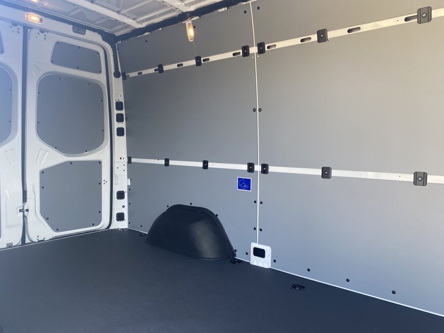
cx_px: 222
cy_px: 166
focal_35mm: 26
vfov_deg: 53.1
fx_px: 333
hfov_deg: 67.3
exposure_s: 1/121
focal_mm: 4.25
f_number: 1.8
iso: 50
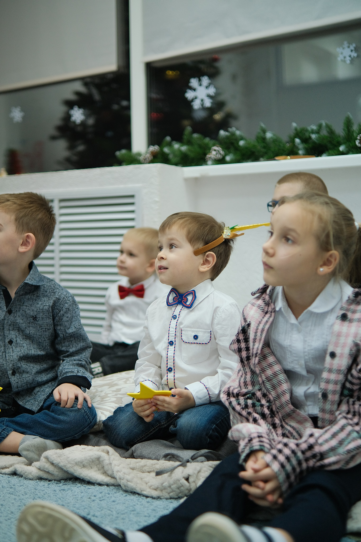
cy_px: 271
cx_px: 180
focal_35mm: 50
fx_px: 752
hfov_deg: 27.0
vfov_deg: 39.6
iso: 640
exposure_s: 1/125
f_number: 1.4
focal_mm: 33
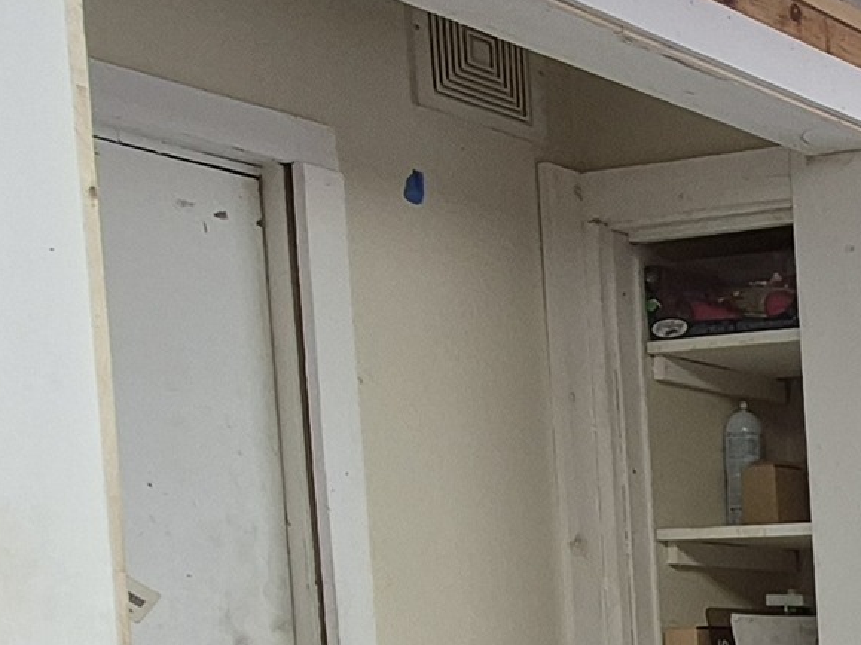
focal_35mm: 69
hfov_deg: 19.8
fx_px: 1716
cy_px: 755
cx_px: 1587
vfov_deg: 20.1
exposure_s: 1/60
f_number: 2.2
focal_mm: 1.74
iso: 50
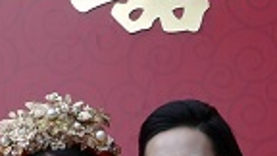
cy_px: 232
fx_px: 1704
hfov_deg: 9.3
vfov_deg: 5.2
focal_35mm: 232
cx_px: 135
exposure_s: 1/80
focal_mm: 17.27
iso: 250
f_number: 3.3
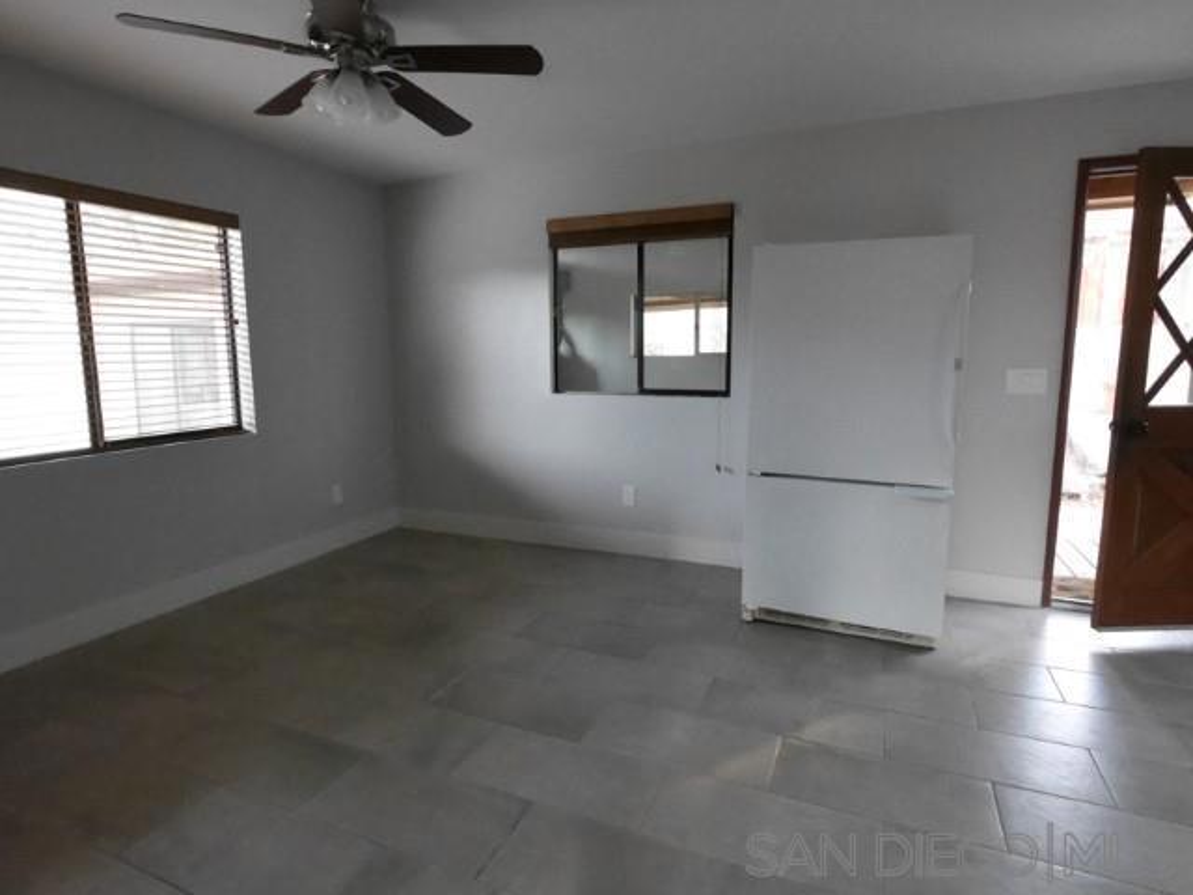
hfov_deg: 102.1
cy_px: 448
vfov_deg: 85.7
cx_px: 596
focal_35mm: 14
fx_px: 482
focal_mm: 7
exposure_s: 1/125
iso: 4000
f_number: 4
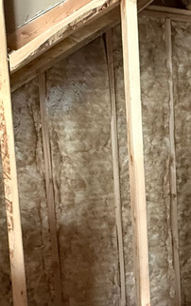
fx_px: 391
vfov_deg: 42.6
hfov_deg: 25.0
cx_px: 224
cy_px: 172
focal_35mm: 47
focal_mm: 2.22
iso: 800
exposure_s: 1/60
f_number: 2.2
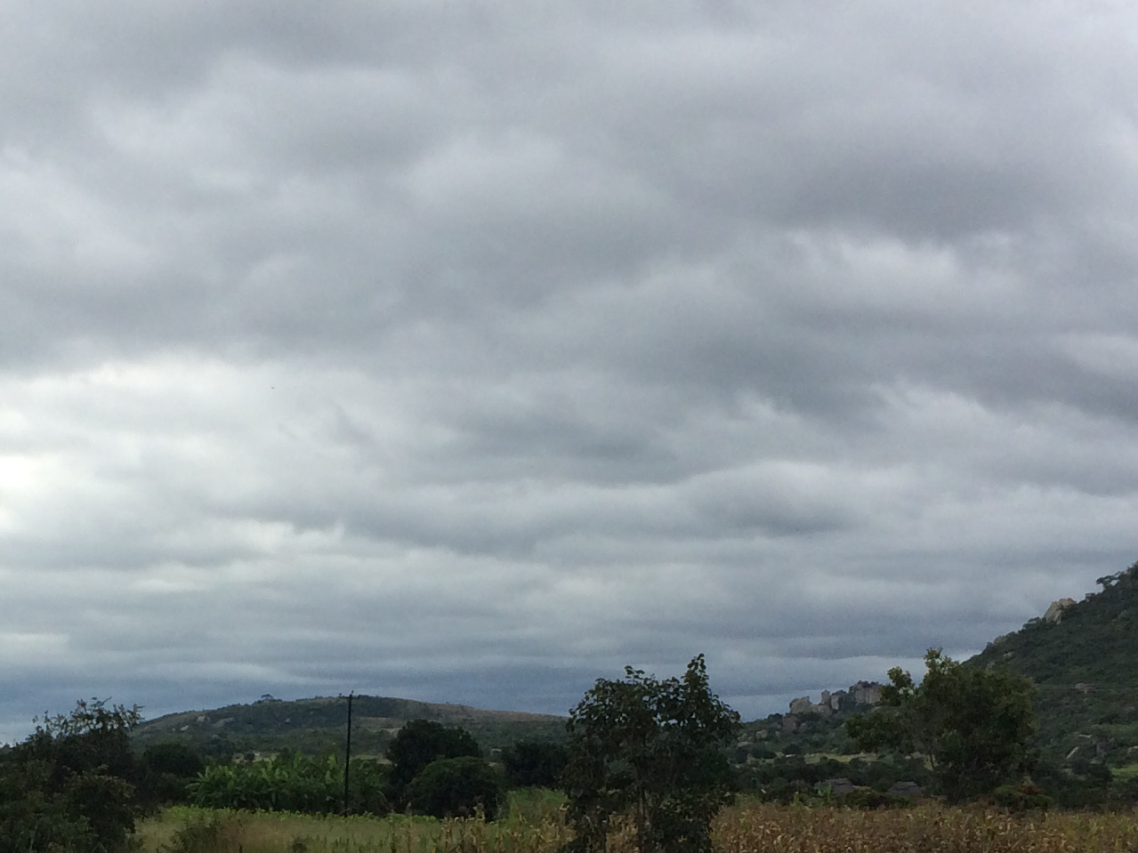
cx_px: 174
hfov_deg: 25.7
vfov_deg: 18.9
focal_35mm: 74
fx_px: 2433
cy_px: 994
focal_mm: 4.15
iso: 32
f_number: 2.2
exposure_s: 1/2160
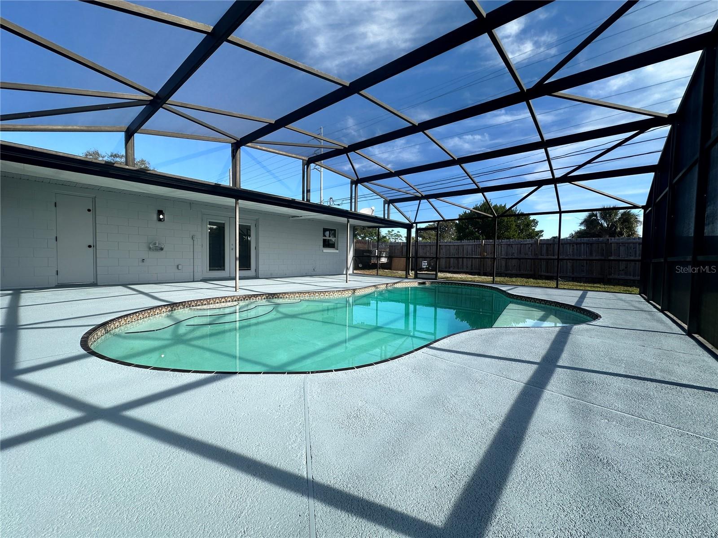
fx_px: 290
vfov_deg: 85.7
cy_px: 269
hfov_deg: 102.1
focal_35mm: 14
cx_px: 359
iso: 50
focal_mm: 2.22
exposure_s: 1/868
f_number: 2.2
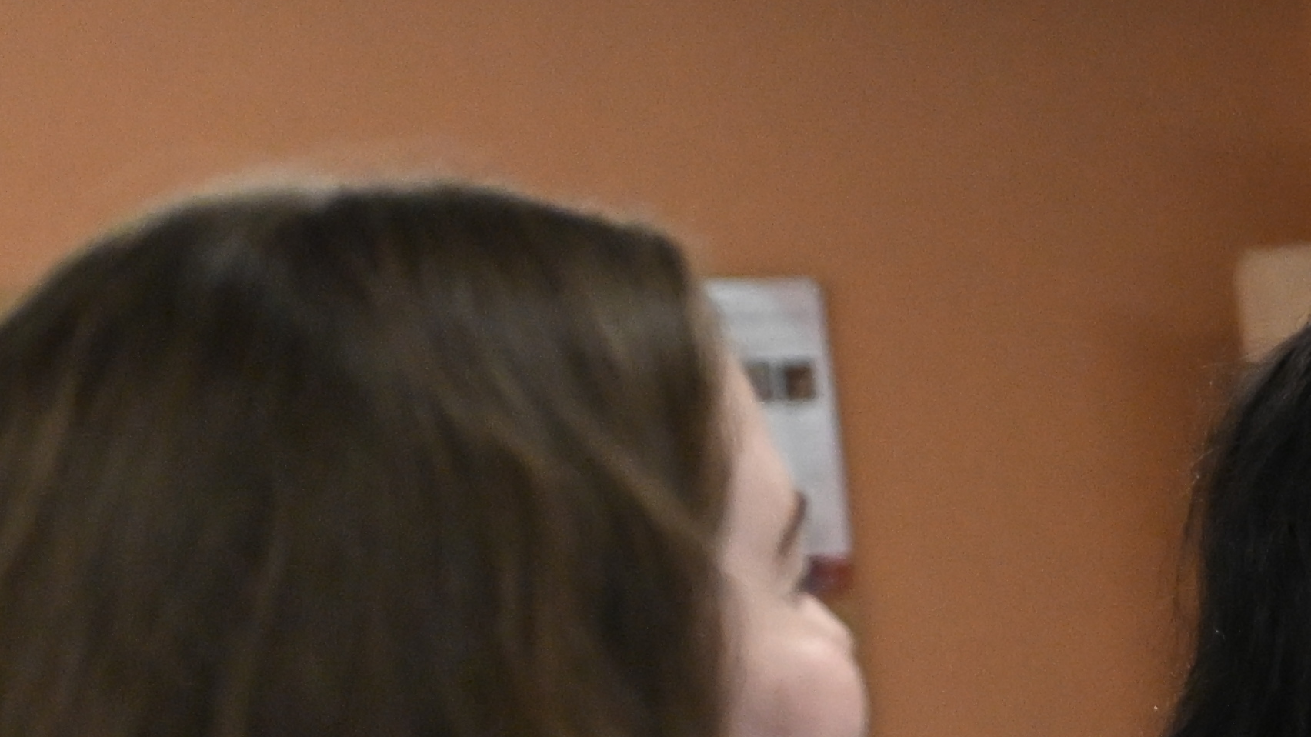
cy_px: 853
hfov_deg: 15.9
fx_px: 4136
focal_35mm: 119
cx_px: 2197
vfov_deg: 10.0
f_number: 2.8
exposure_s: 1/1000
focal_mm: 32
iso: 6400
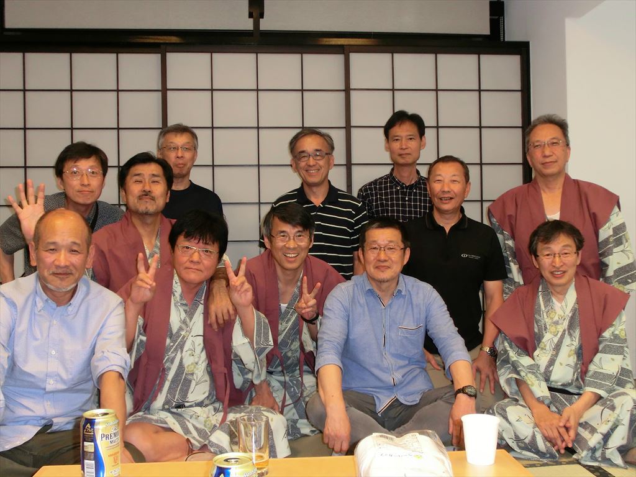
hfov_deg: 44.8
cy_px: 238
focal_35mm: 42
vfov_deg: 34.3
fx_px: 772
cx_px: 318
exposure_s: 1/60
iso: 400
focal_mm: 7.38
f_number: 4
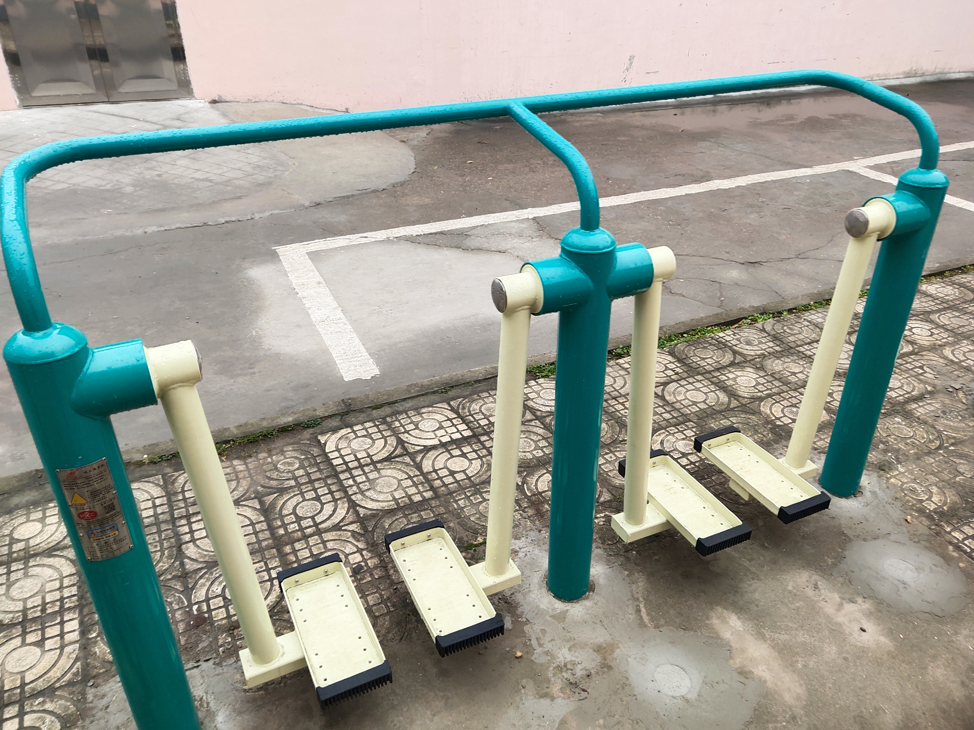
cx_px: 490
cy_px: 363
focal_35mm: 31
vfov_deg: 45.4
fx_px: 872
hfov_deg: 58.4
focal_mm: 4.35
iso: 50
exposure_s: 1/1646
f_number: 1.79
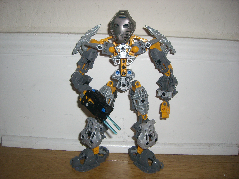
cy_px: 90
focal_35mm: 38
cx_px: 120
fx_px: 262
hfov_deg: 49.0
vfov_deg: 37.7
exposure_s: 1/60
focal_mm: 6.2
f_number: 2.7
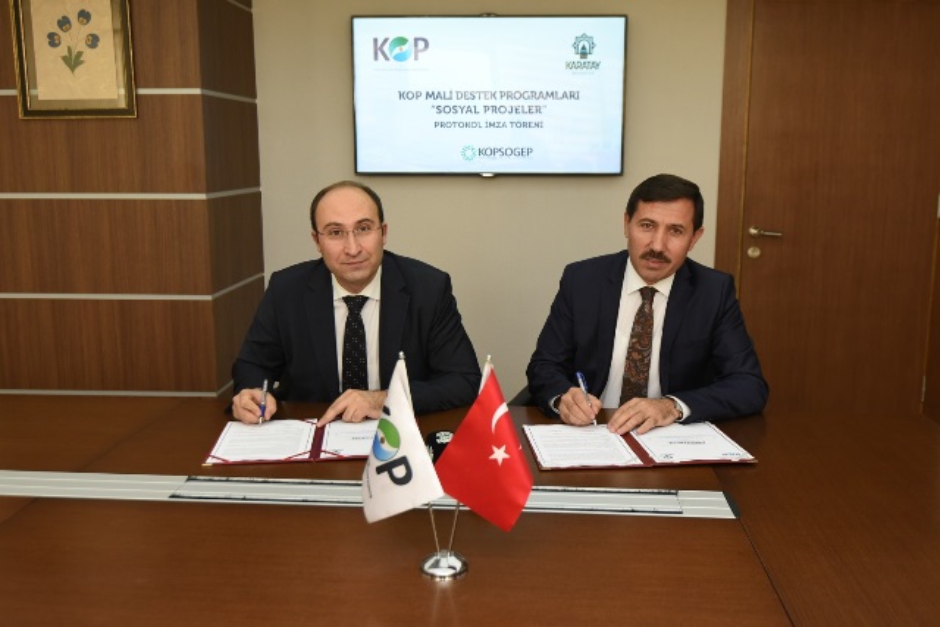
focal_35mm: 35
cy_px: 314
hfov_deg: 54.4
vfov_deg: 37.9
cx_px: 470
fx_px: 914
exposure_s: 1/200
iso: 1600
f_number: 5
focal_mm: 35
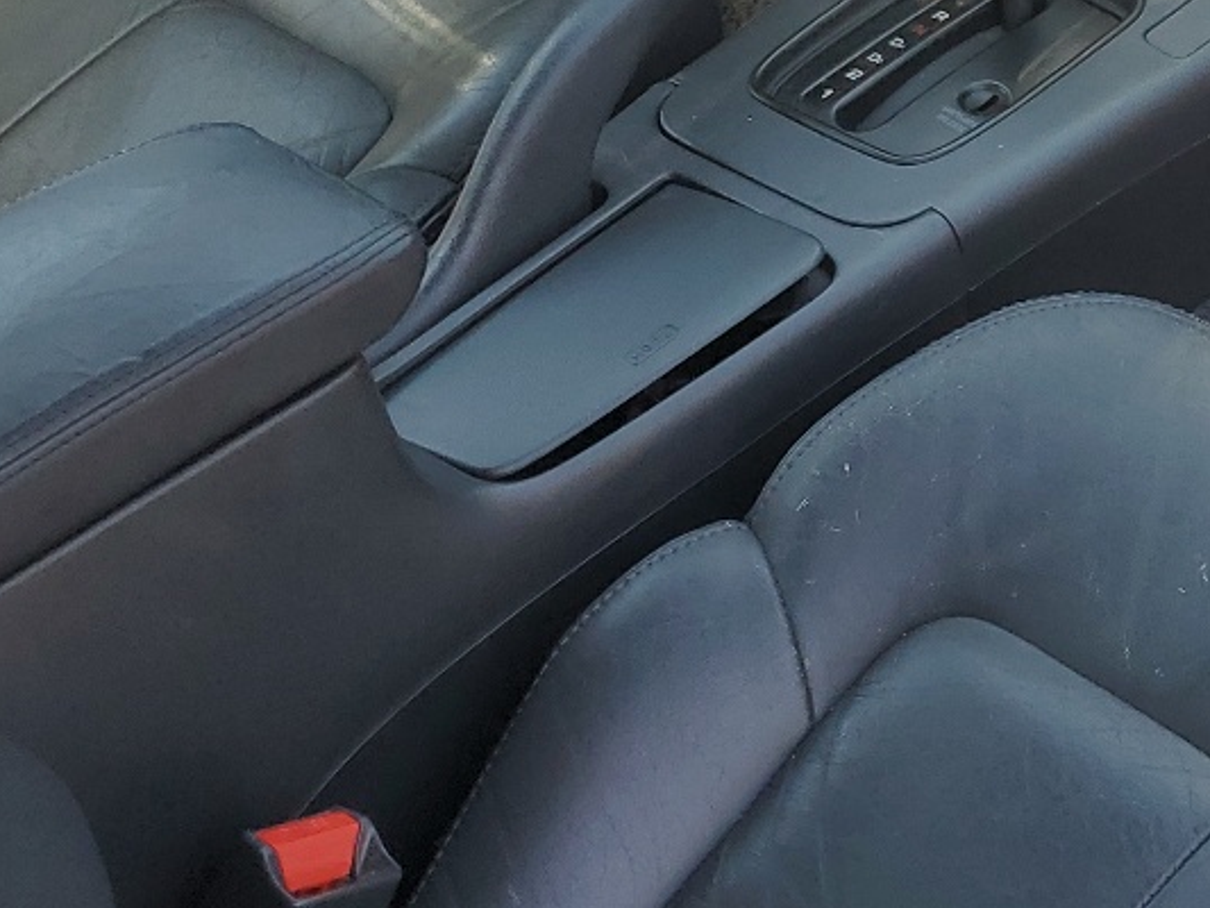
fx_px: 2727
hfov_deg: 23.4
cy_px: 36
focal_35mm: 78
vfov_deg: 18.5
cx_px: 1360
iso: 50
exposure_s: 1/294
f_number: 1.5
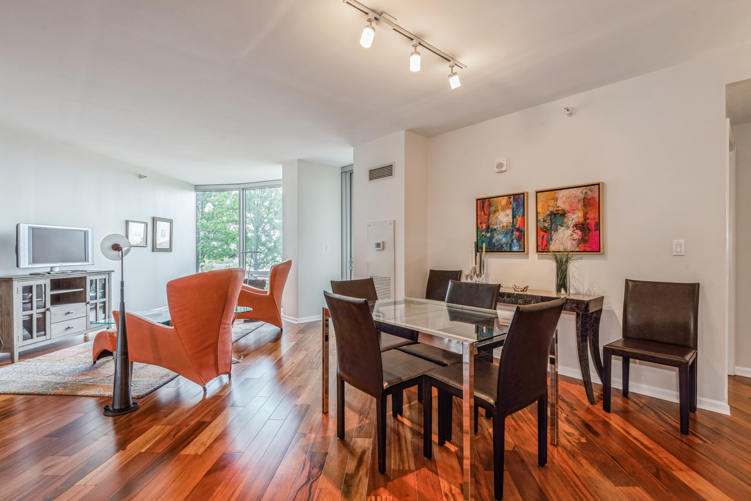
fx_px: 355
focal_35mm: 17
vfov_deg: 70.5
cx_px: 376
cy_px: 250
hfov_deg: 93.3
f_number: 9
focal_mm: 17
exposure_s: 1/5
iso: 200
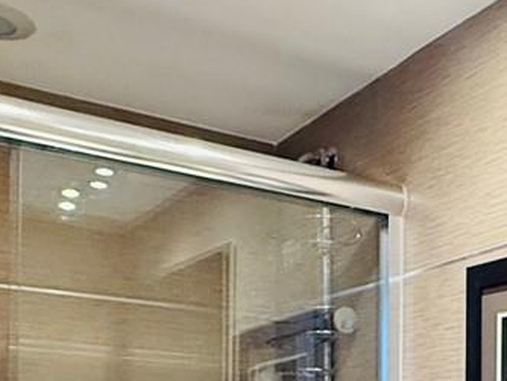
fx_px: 982
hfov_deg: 27.1
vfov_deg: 20.3
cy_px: 479
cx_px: 523
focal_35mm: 67
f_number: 2.2
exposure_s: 1/120
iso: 640
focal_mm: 2.22
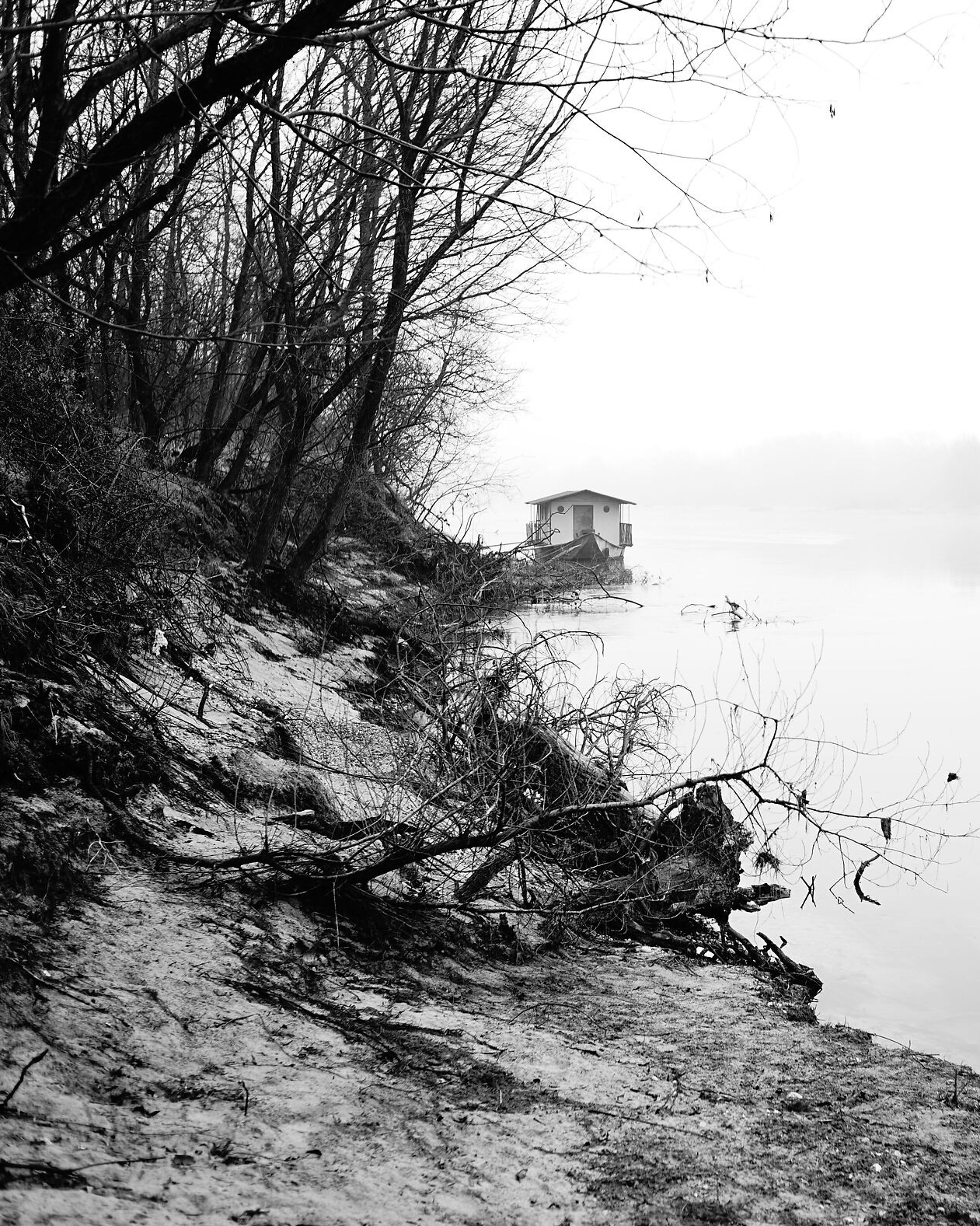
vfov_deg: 37.3
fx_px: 1813
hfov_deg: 29.6
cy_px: 610
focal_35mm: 50
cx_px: 776
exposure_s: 1/60
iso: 64
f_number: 2.8
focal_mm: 35
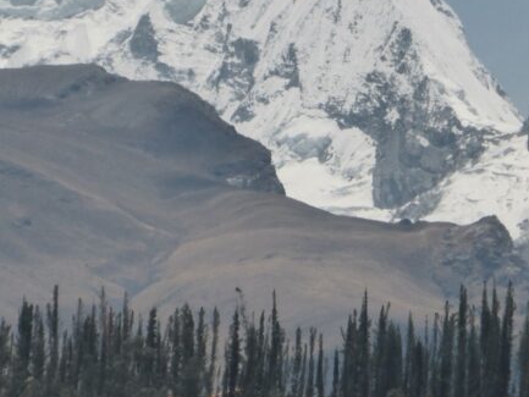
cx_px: 254
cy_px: 101
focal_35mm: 685
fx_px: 10471
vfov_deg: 2.2
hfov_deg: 2.9
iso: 200
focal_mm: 68.9
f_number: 6.3
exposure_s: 1/2000
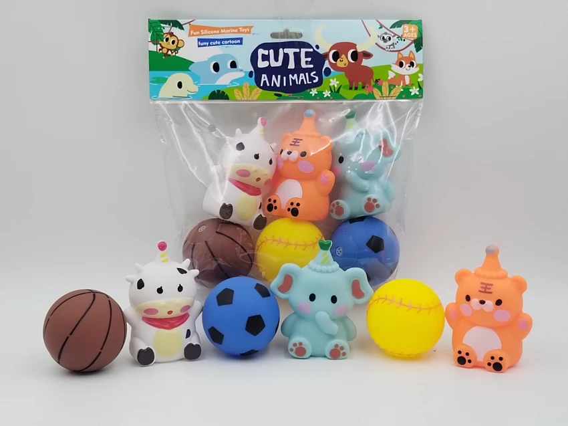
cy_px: 213
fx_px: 837
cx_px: 284
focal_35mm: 51
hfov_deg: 37.5
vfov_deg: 28.5
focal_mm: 4.75
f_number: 1.8
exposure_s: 1/100
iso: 161
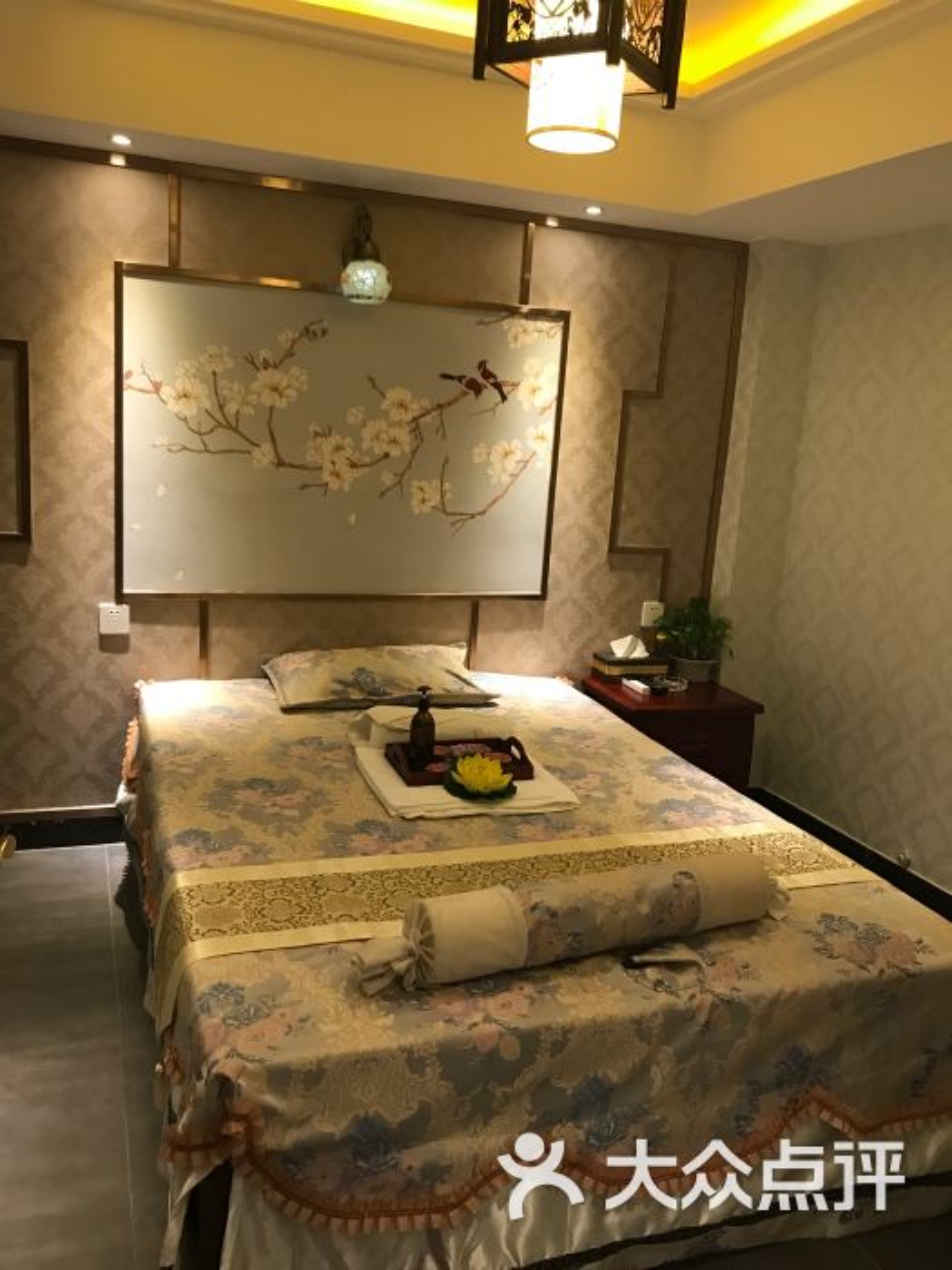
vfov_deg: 63.4
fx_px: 1027
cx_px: 476
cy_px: 635
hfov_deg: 49.7
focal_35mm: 28
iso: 64
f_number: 1.8
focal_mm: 3.99
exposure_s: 1/17
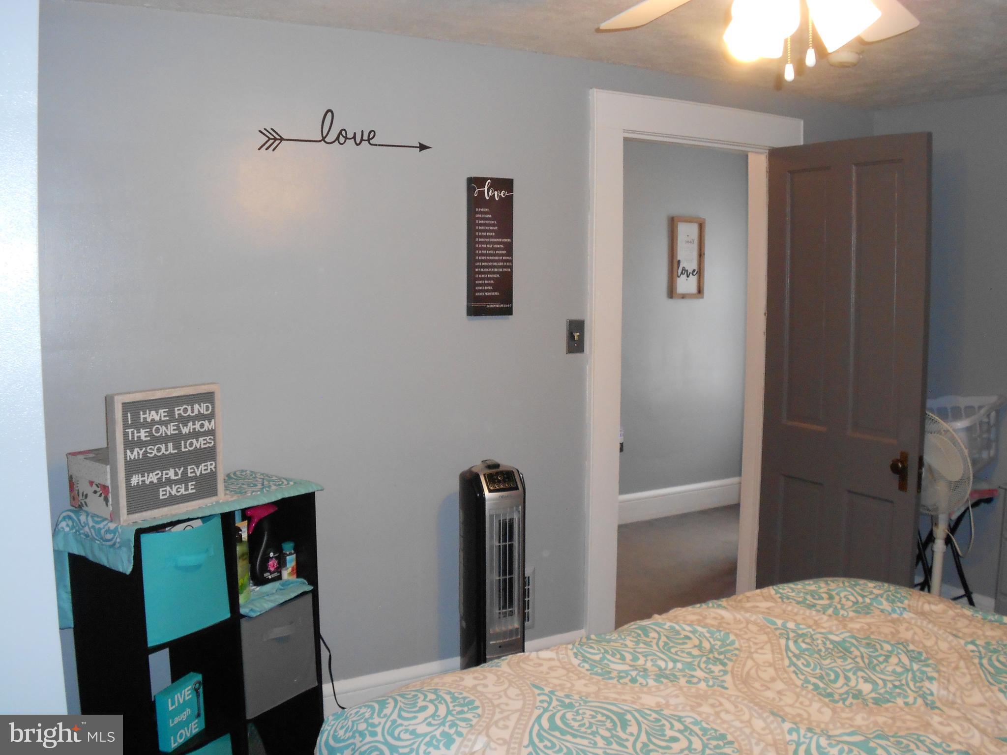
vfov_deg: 26.1
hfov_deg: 34.3
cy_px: 378
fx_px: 1629
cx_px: 504
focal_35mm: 56
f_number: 4.9
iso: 250
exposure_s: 1/60
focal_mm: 10
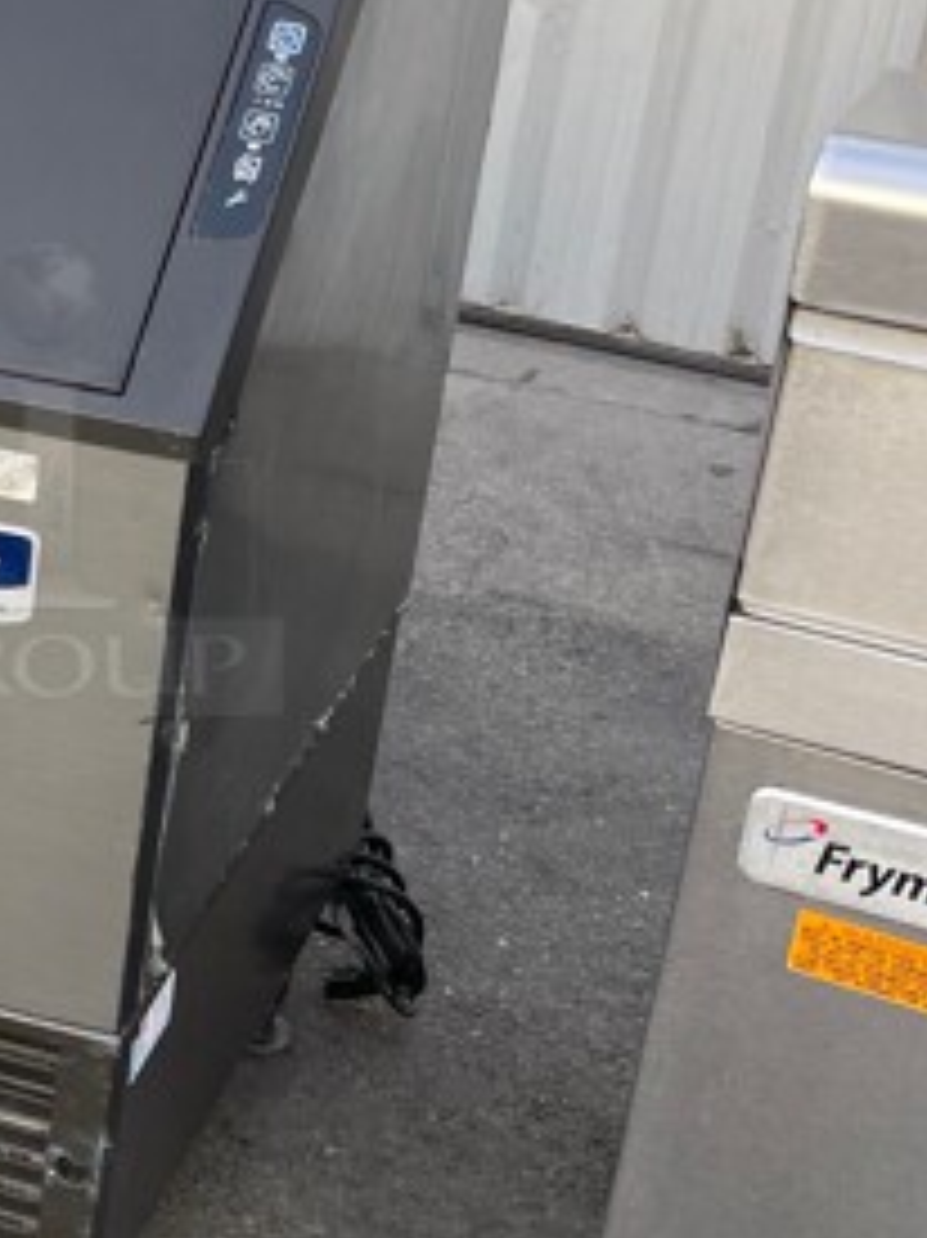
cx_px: -216
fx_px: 2752
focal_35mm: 77
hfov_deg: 18.1
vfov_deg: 25.3
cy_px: 479
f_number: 1.6
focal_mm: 5.1
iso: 32
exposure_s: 1/664
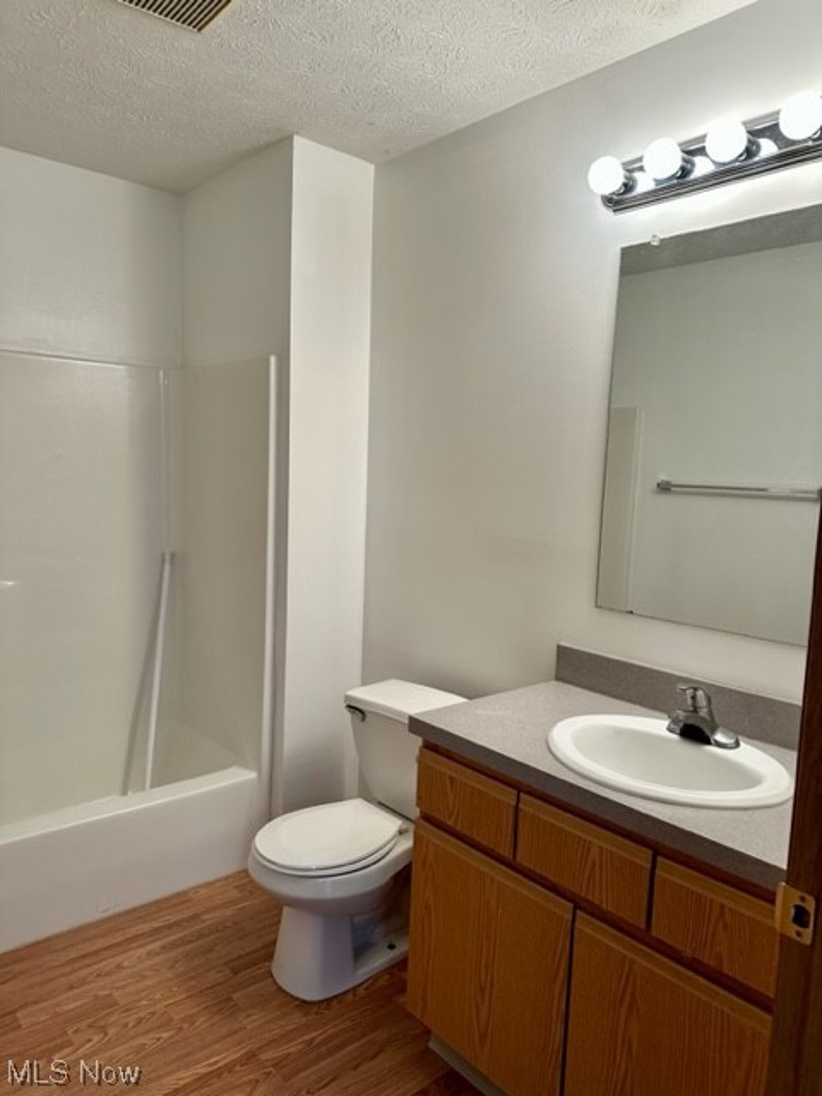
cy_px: 548
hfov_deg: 56.8
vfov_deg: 71.6
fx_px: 760
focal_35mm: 24
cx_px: 411
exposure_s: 1/120
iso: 125
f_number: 1.78
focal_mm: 6.86
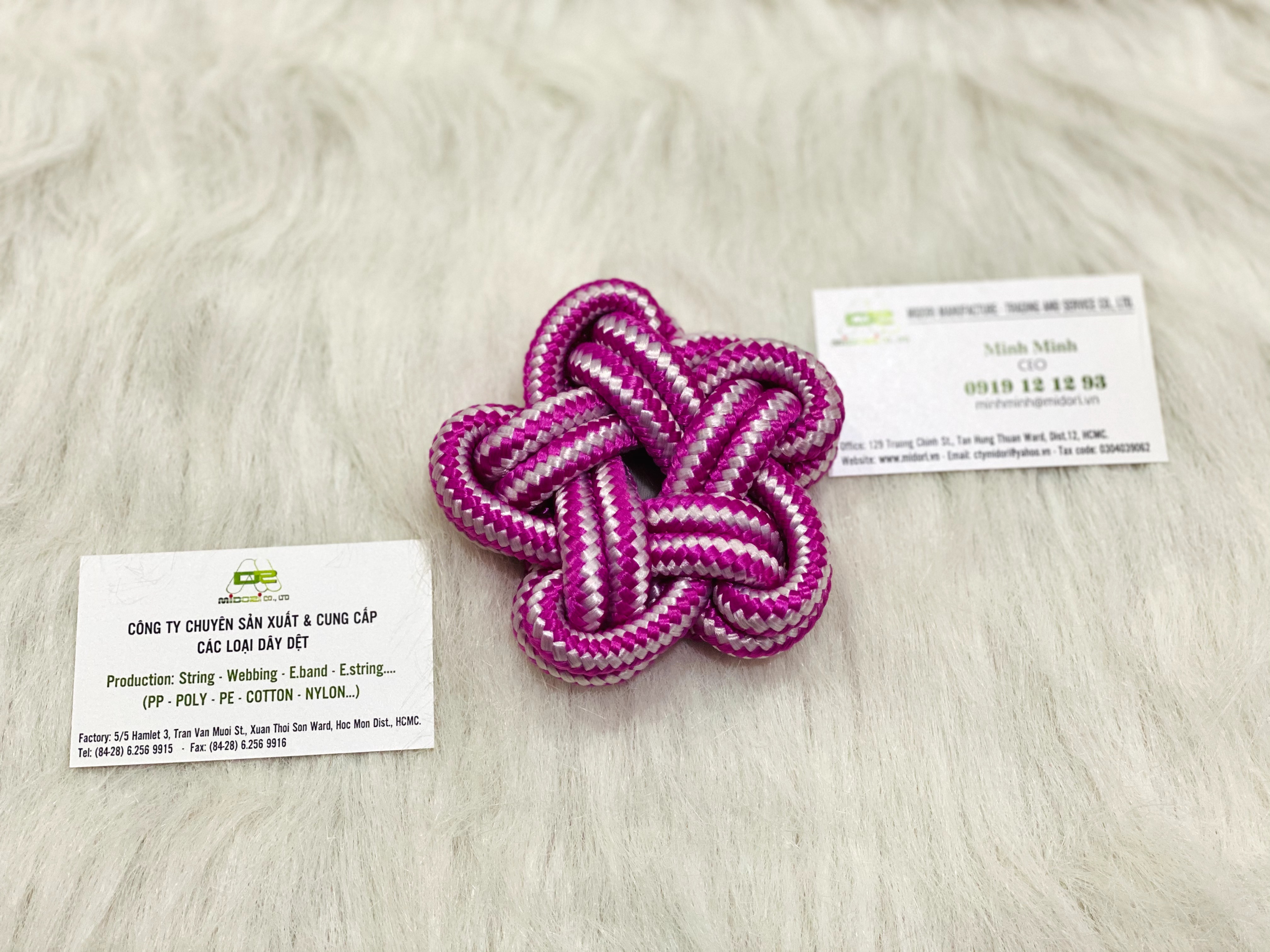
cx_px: 635
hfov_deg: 36.8
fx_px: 1908
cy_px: 476
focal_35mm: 52
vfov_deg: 28.0
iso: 160
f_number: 2
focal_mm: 6
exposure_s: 1/50
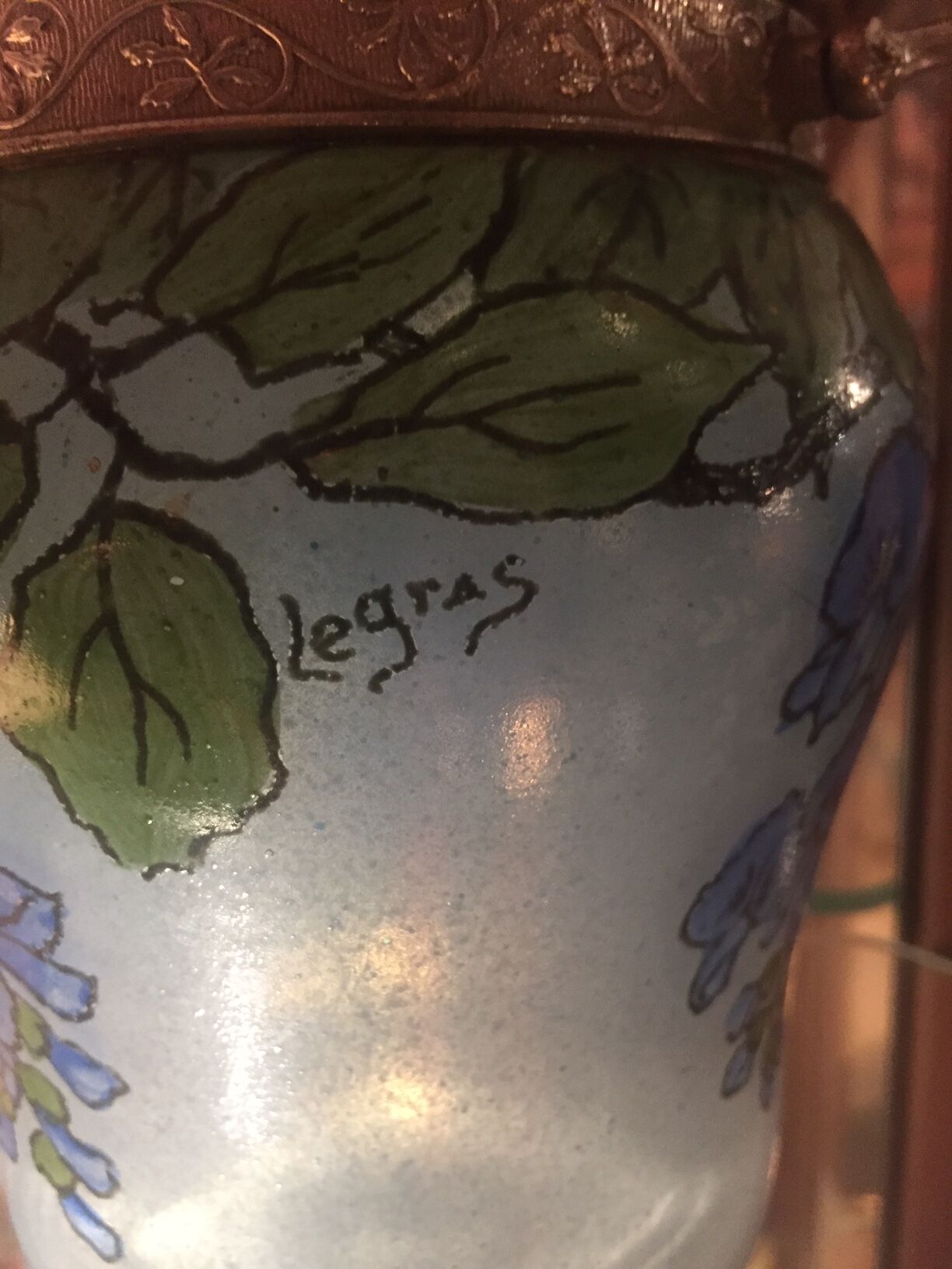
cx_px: 476
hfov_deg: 48.2
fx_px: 1063
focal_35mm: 29
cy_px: 634
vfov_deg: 61.7
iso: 250
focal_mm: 4.15
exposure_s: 1/33
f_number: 2.2
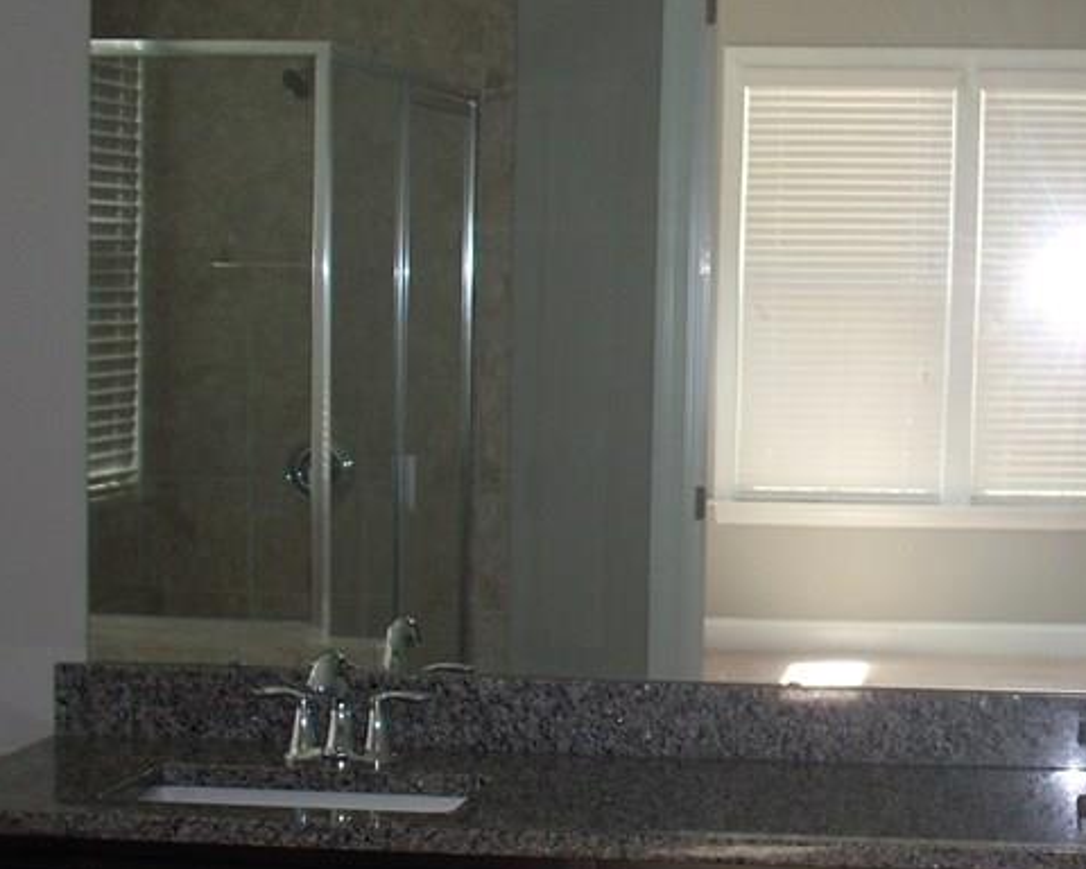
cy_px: 466
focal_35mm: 77
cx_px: 934
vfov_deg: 19.9
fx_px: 2475
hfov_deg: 24.2
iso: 64
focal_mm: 6.2
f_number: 2.8
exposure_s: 1/30
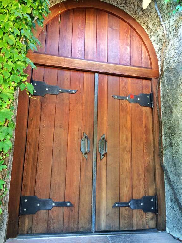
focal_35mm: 29
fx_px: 203
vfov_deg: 61.7
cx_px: 91
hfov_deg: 48.2
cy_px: 122
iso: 80
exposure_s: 1/30
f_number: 2.2
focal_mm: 4.15
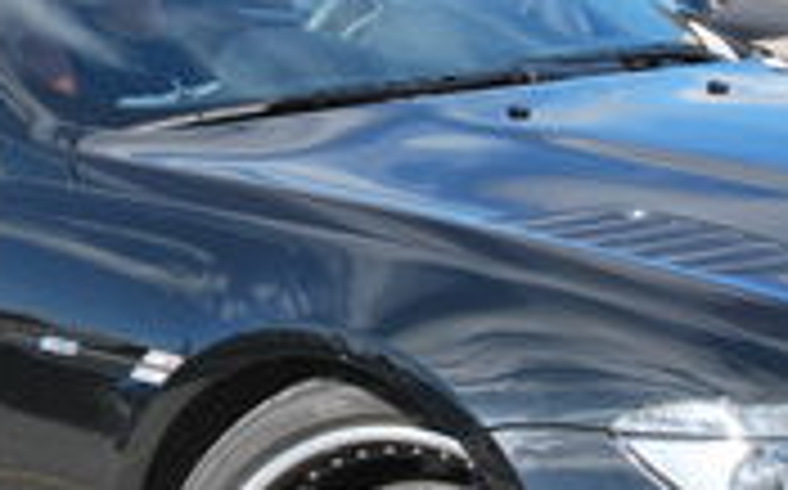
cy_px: 94
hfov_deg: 9.4
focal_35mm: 224
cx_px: 239
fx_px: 4806
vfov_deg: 5.8
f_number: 7.1
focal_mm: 40
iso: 100
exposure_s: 1/200
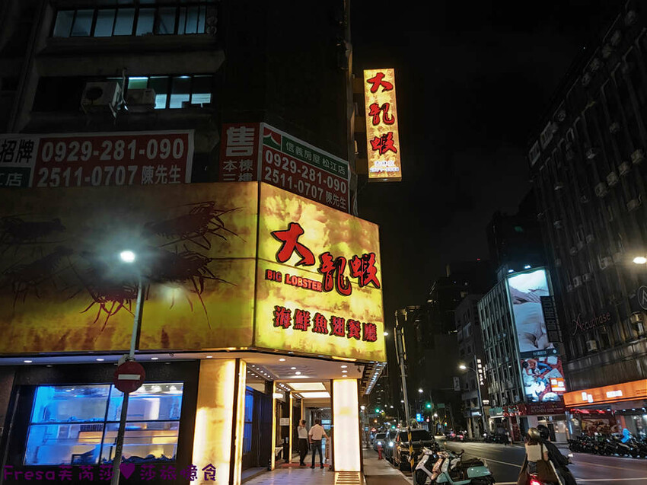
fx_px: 430
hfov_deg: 73.9
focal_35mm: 23
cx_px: 324
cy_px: 242
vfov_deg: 58.9
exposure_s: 1
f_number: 1.7
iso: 494
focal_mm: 3.97
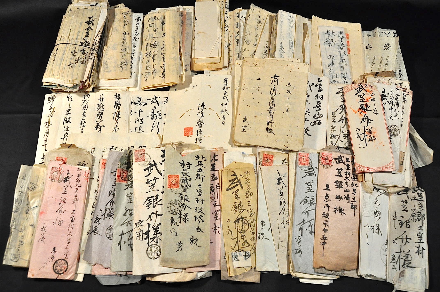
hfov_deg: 62.0
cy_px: 146
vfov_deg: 43.5
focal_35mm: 30
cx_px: 220
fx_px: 366
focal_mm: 20
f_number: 7.1
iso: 800
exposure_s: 1/320
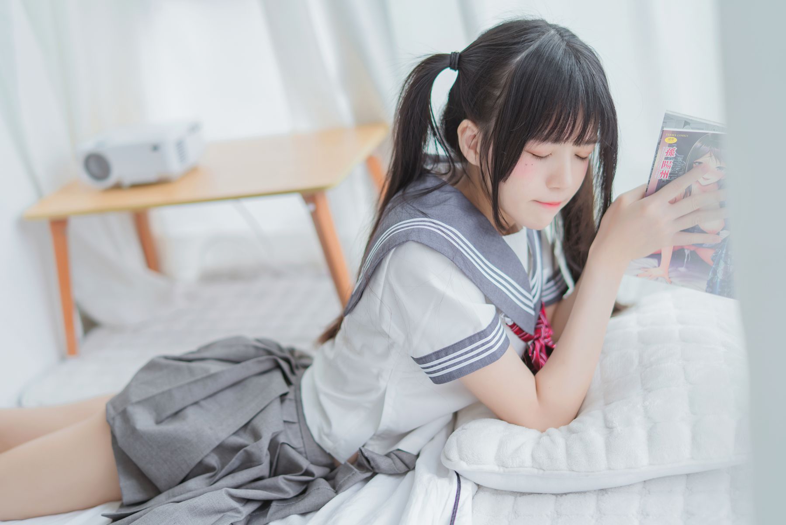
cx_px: 393
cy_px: 262
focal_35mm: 50
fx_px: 1092
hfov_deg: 39.6
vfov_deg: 27.0
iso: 125
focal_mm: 50
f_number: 1.4
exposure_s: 1/400
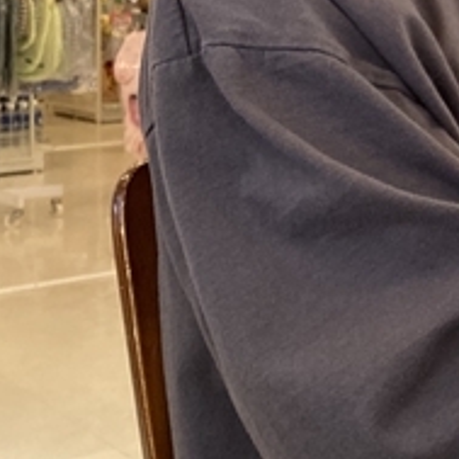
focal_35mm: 87
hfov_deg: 18.0
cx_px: 670
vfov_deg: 19.2
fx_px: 1305
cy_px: -34
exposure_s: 1/100
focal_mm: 3.3
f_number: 2.4
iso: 32
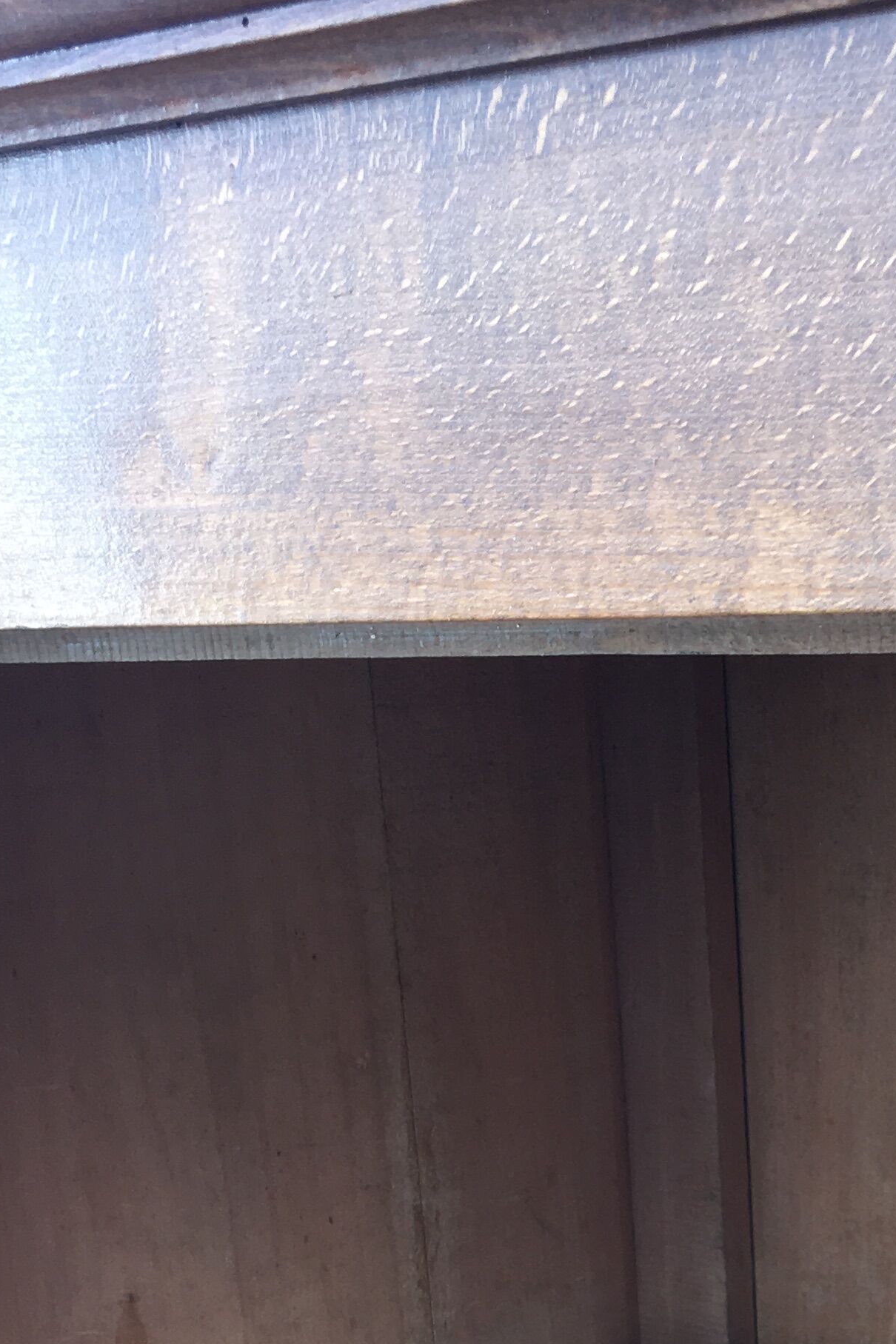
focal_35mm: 67
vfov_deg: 27.8
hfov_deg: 19.5
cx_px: 958
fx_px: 2501
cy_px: 1433
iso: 25
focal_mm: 4.15
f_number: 2.2
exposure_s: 1/100
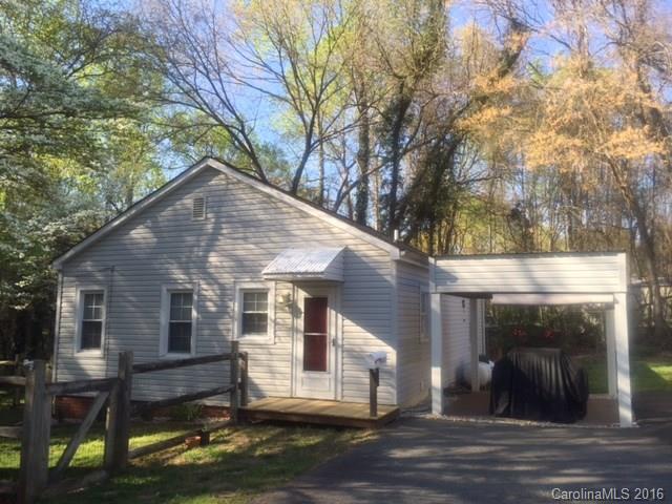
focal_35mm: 29
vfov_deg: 48.2
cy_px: 252
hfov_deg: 61.7
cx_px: 336
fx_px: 563
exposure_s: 1/476
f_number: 2.2
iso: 32
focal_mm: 4.15
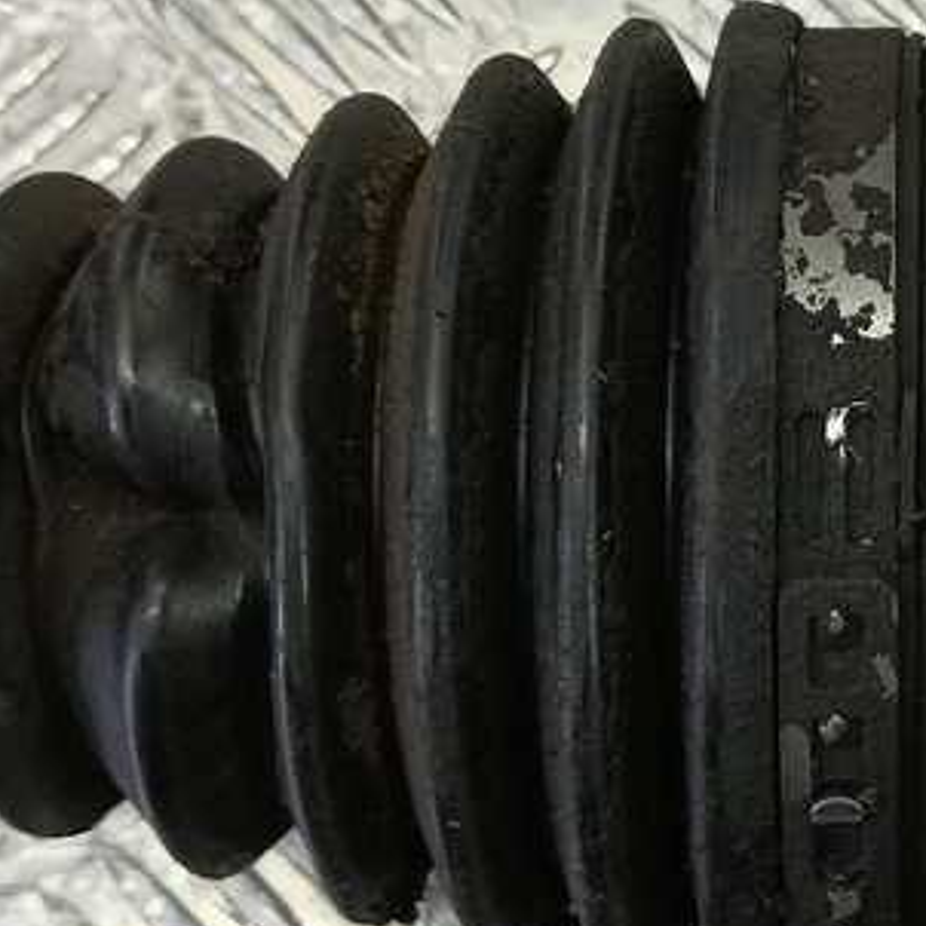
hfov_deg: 23.0
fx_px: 2088
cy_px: 481
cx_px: 1098
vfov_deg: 25.0
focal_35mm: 69
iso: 133
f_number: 1.6
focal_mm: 4.11
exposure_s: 1/50
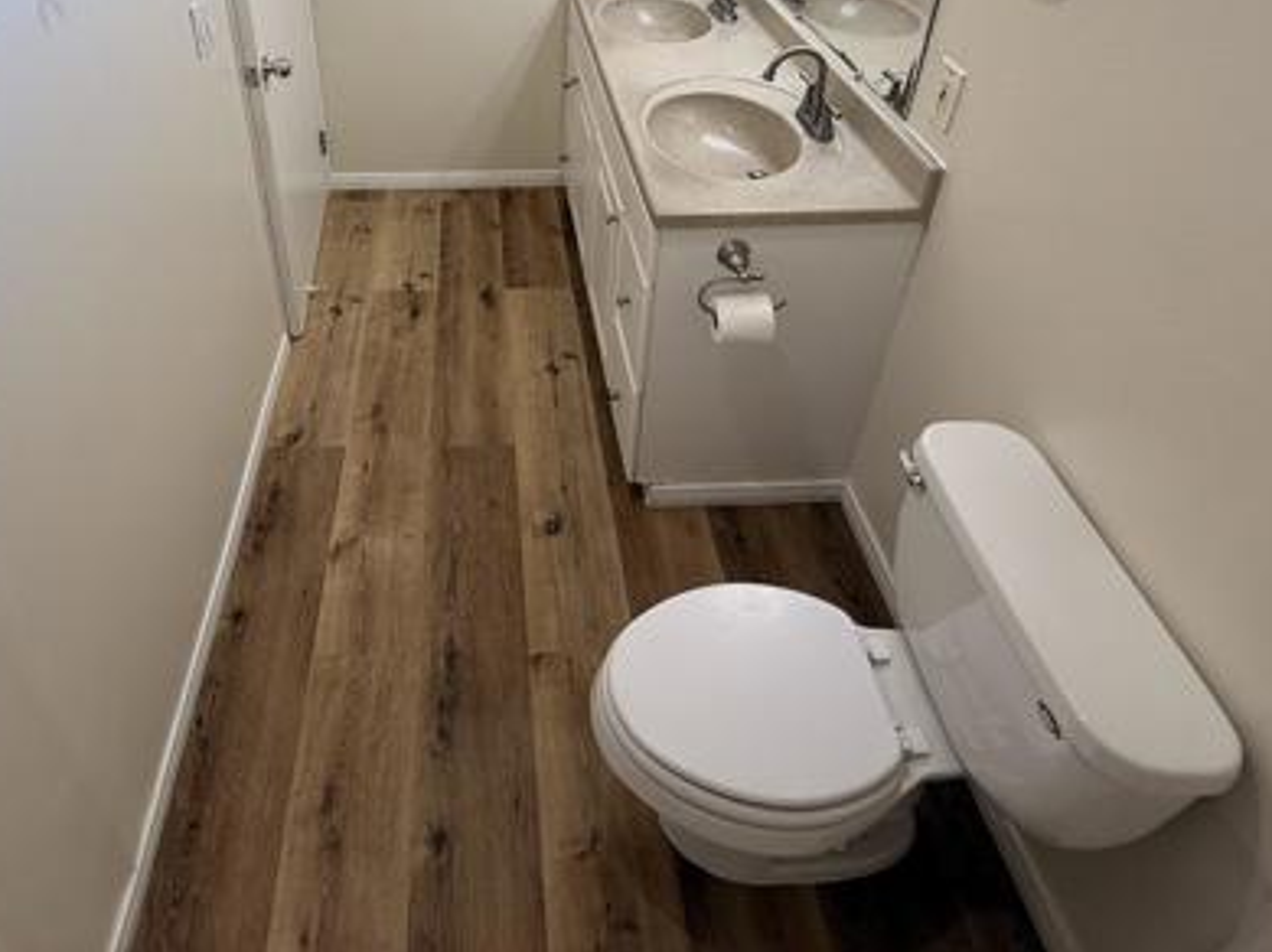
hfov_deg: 72.7
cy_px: 173
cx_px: 476
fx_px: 845
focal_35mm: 23
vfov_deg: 54.3
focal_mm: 2.22
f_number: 2.2
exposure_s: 1/120
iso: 100
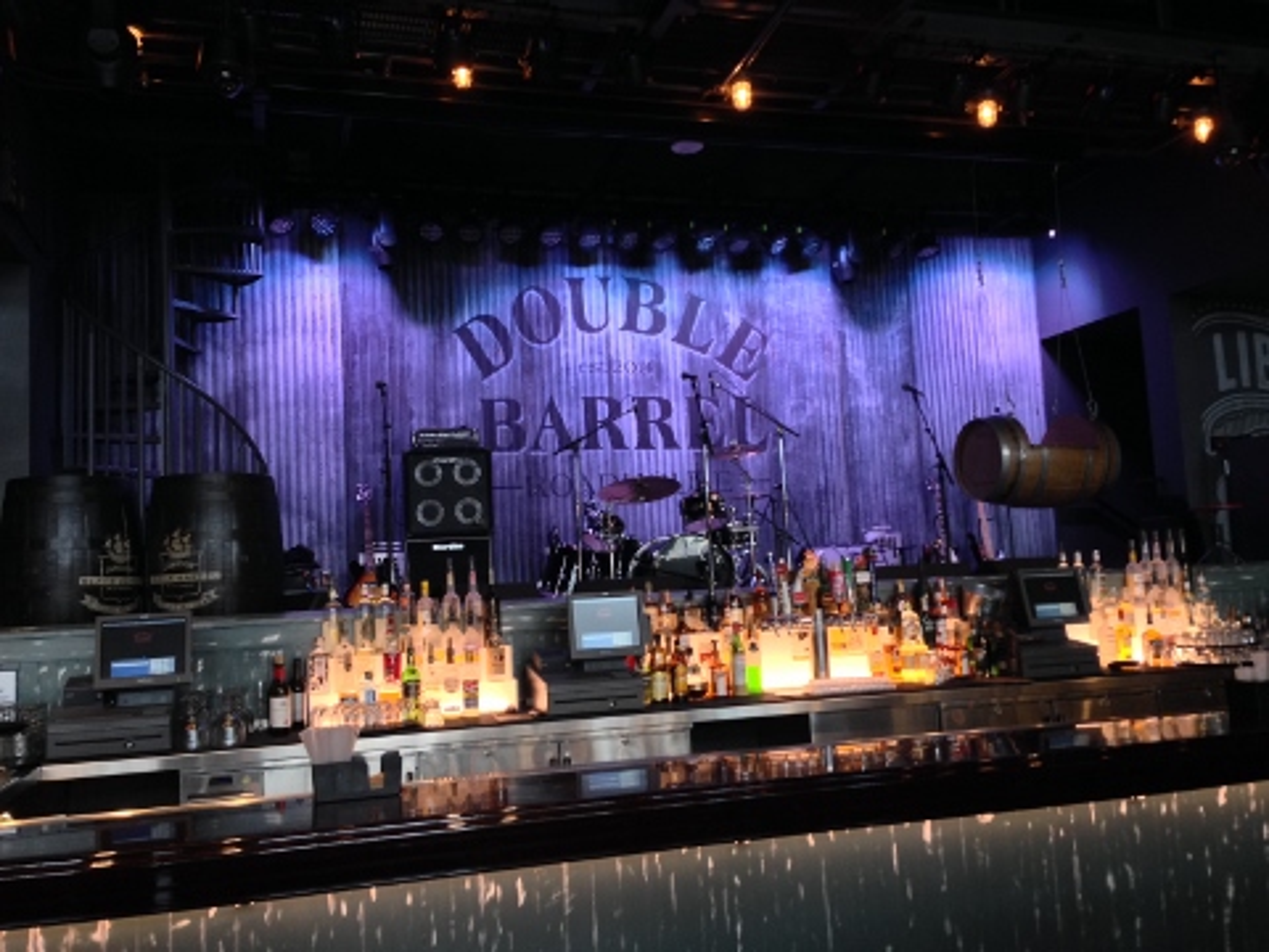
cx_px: 634
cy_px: 476
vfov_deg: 42.9
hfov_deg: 55.4
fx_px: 1210
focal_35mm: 33
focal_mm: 4.12
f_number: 2.4
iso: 125
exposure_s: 1/20
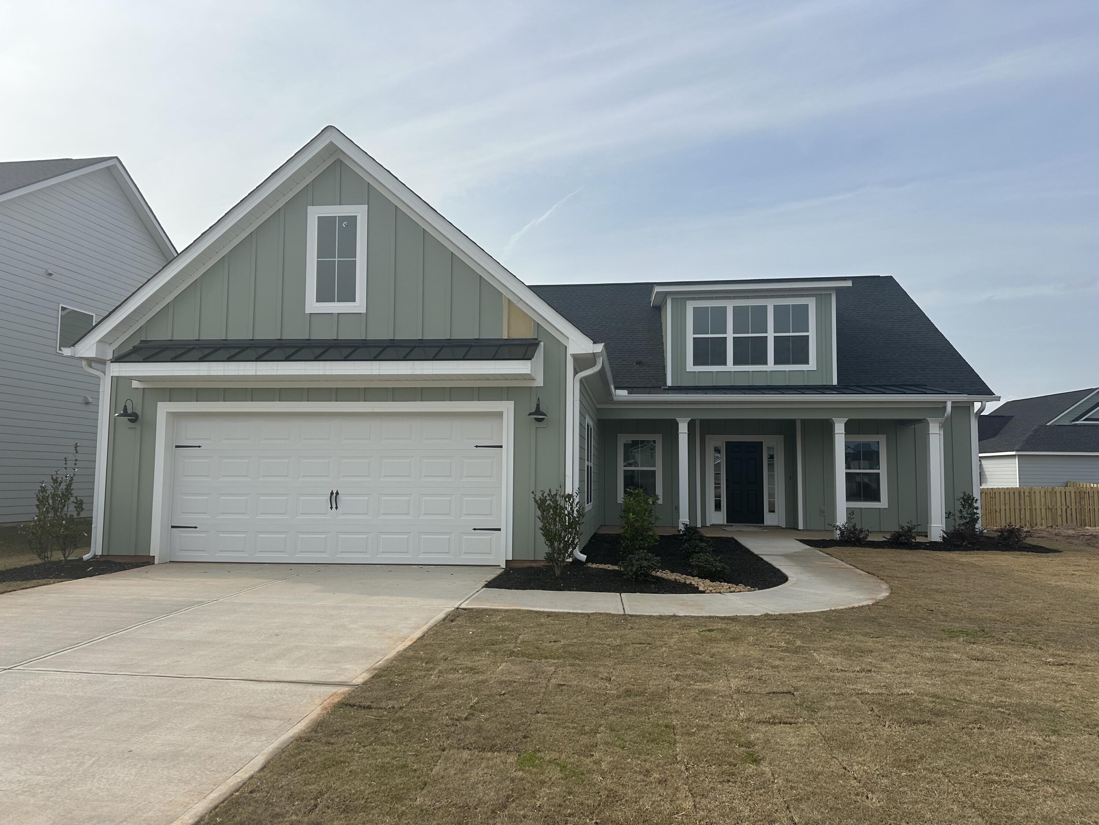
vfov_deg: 56.8
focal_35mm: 24
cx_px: 550
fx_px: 762
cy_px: 412
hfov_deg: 71.6
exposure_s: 1/5848
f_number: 1.78
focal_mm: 6.86
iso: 80
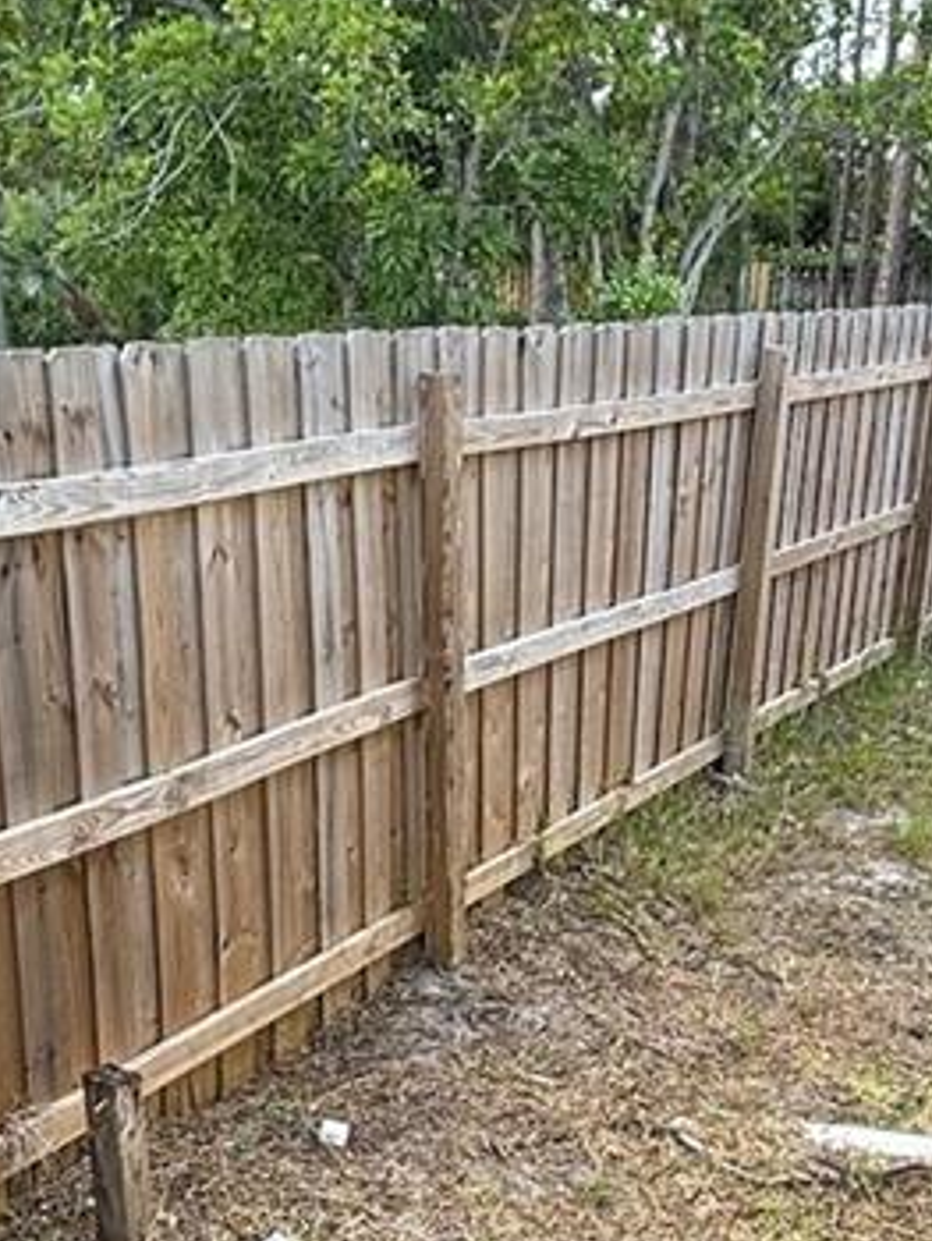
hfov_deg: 30.3
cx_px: 447
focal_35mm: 48
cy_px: 1131
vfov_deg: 37.0
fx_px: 1721
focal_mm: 2.22
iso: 64
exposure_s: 1/152
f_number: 2.2
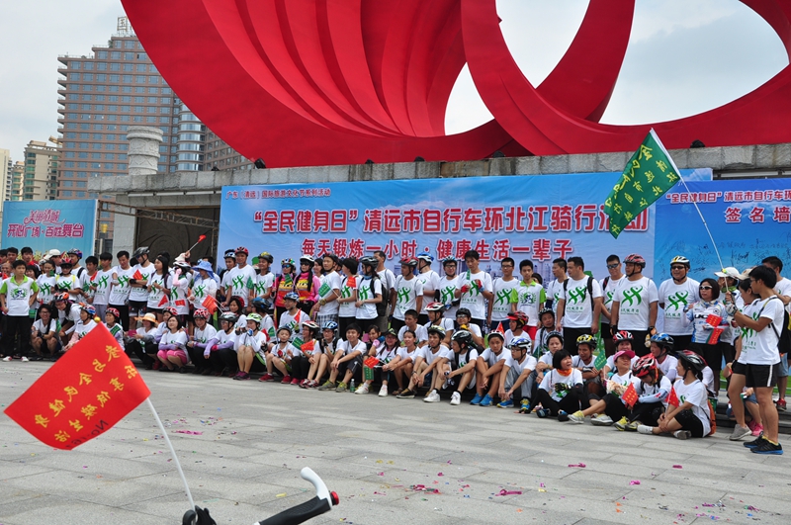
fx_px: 856
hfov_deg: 49.6
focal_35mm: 39
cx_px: 396
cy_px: 262
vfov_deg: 34.1
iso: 200
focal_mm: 26
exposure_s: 1/400
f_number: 9
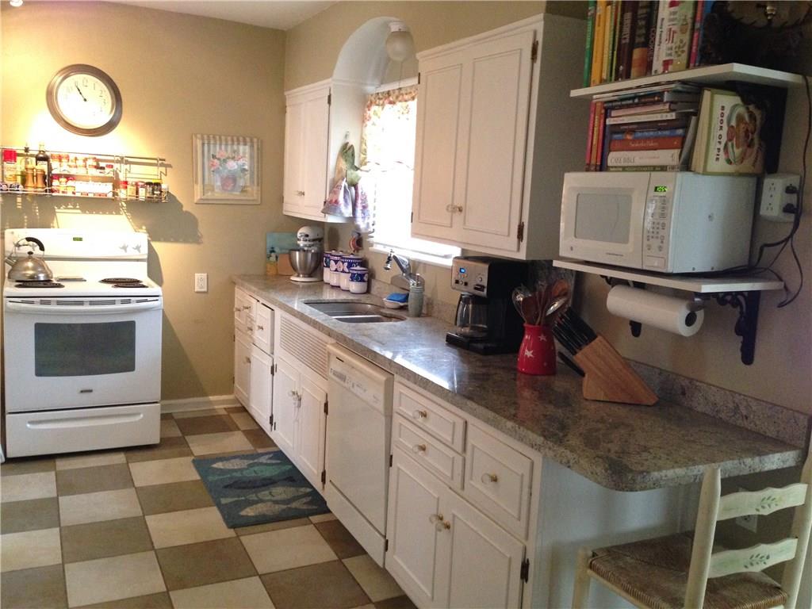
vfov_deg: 42.9
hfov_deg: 55.4
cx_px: 406
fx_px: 774
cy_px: 304
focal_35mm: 33
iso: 320
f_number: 2.4
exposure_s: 1/20
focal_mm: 4.12
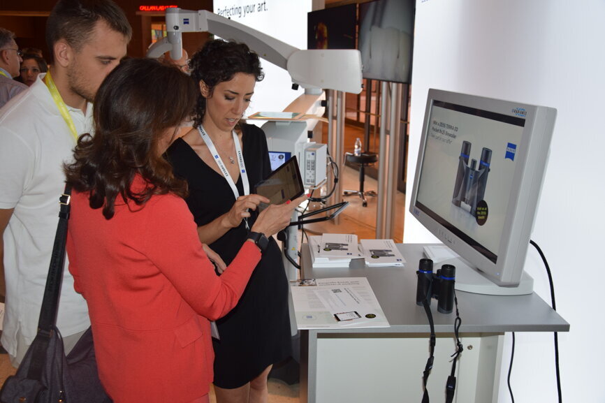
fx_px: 605
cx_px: 302
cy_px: 202
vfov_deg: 36.9
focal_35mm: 36
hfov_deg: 53.1
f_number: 5
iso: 800
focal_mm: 24
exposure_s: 1/100
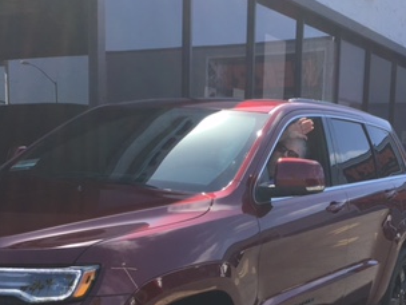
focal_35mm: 61
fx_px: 715
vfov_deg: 23.4
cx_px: 206
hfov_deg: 31.7
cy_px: 276
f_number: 2.2
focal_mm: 4.15
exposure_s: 1/582
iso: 25
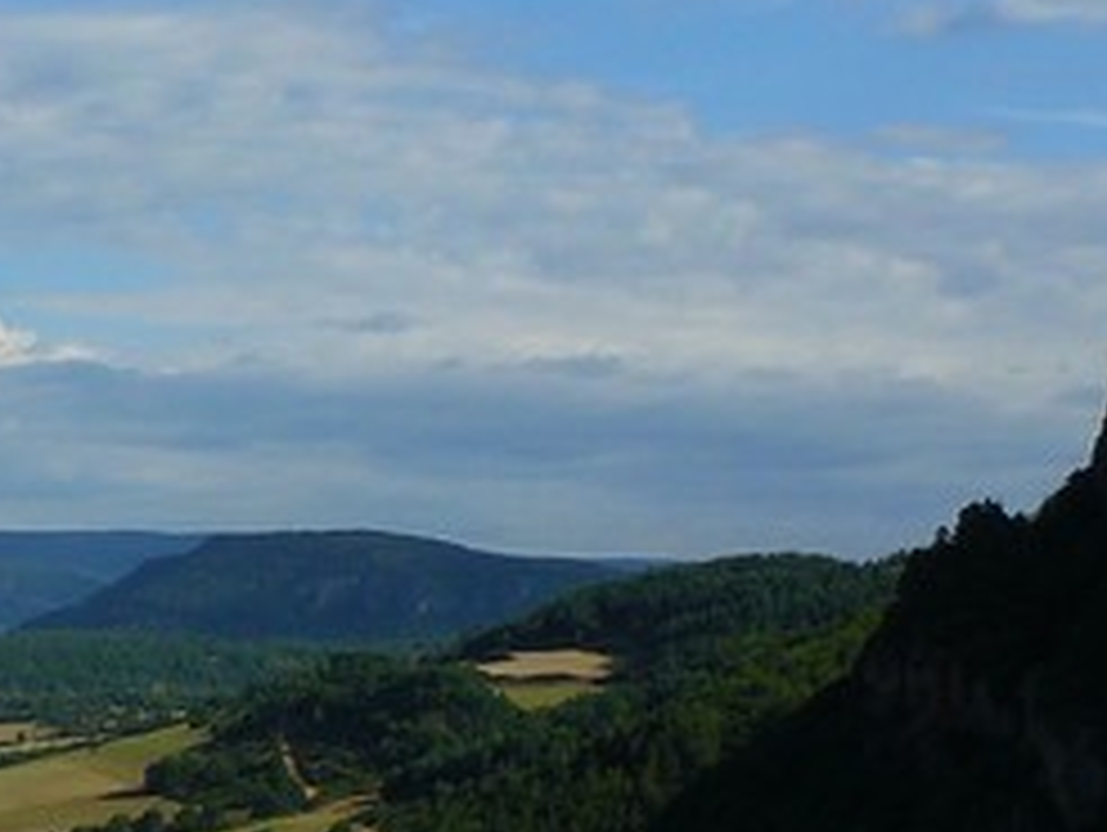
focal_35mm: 117
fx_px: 3745
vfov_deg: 12.3
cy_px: 1111
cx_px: -576
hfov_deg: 15.5
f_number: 6.3
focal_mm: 6
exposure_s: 1/400
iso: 100
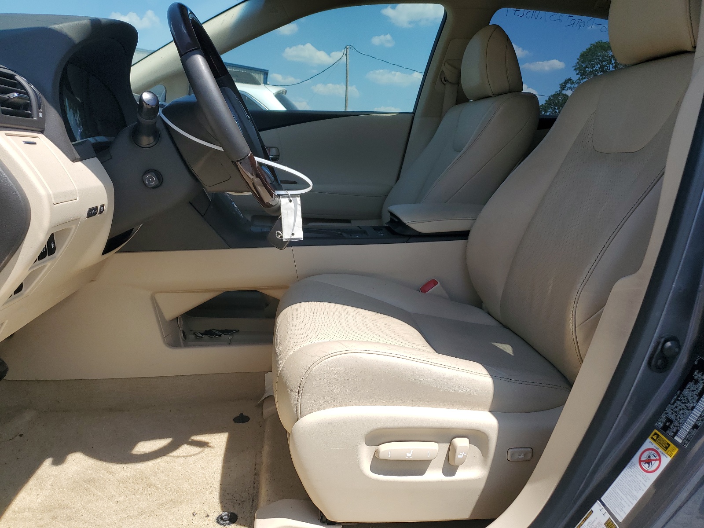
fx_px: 529
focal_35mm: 26
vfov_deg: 53.1
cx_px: 352
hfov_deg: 67.3
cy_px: 264
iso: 50
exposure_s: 1/2500
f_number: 1.5
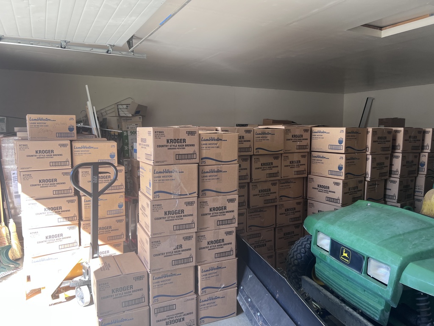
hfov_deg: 67.3
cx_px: 217
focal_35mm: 26
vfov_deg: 53.1
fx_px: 326
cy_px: 163
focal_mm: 5.7
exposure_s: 1/121
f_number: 1.5
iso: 40
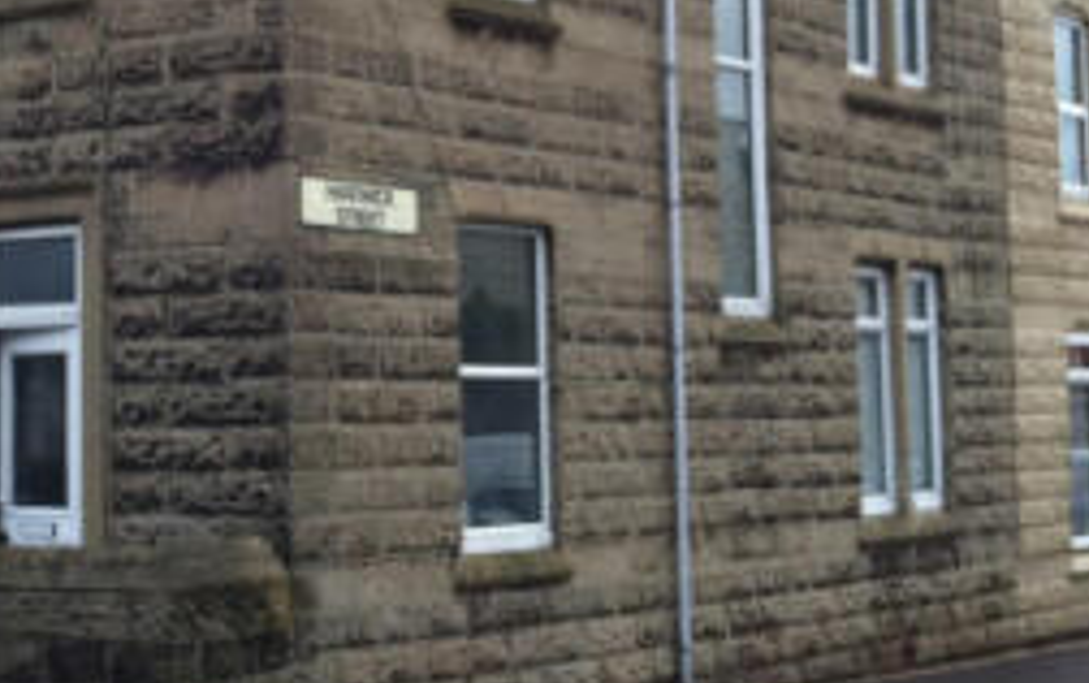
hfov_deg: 23.4
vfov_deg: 15.1
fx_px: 2555
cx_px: 106
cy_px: 132
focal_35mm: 86
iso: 80
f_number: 2.8
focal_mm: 3.85
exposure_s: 1/100
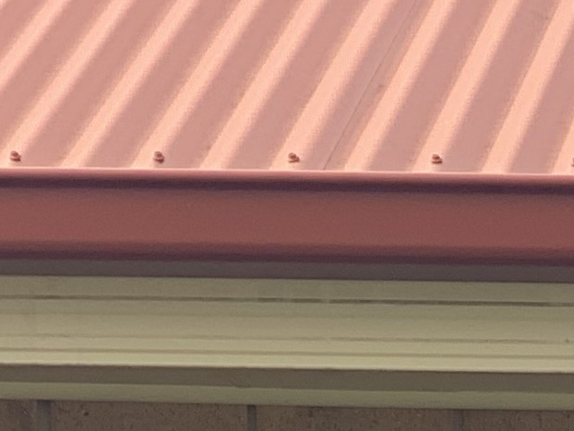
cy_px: 1385
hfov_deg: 5.7
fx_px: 5590
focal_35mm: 337
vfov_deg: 4.2
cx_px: 1271
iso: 16
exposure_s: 1/168
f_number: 2.4
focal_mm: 6
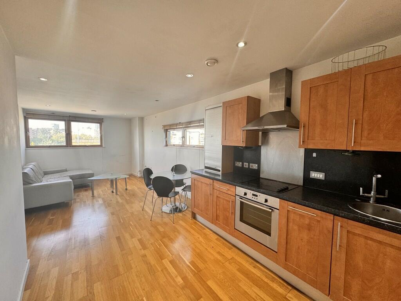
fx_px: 162
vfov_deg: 85.7
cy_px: 150
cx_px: 200
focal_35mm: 14
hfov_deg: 102.1
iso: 160
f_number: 2.2
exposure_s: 1/100
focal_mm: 2.22
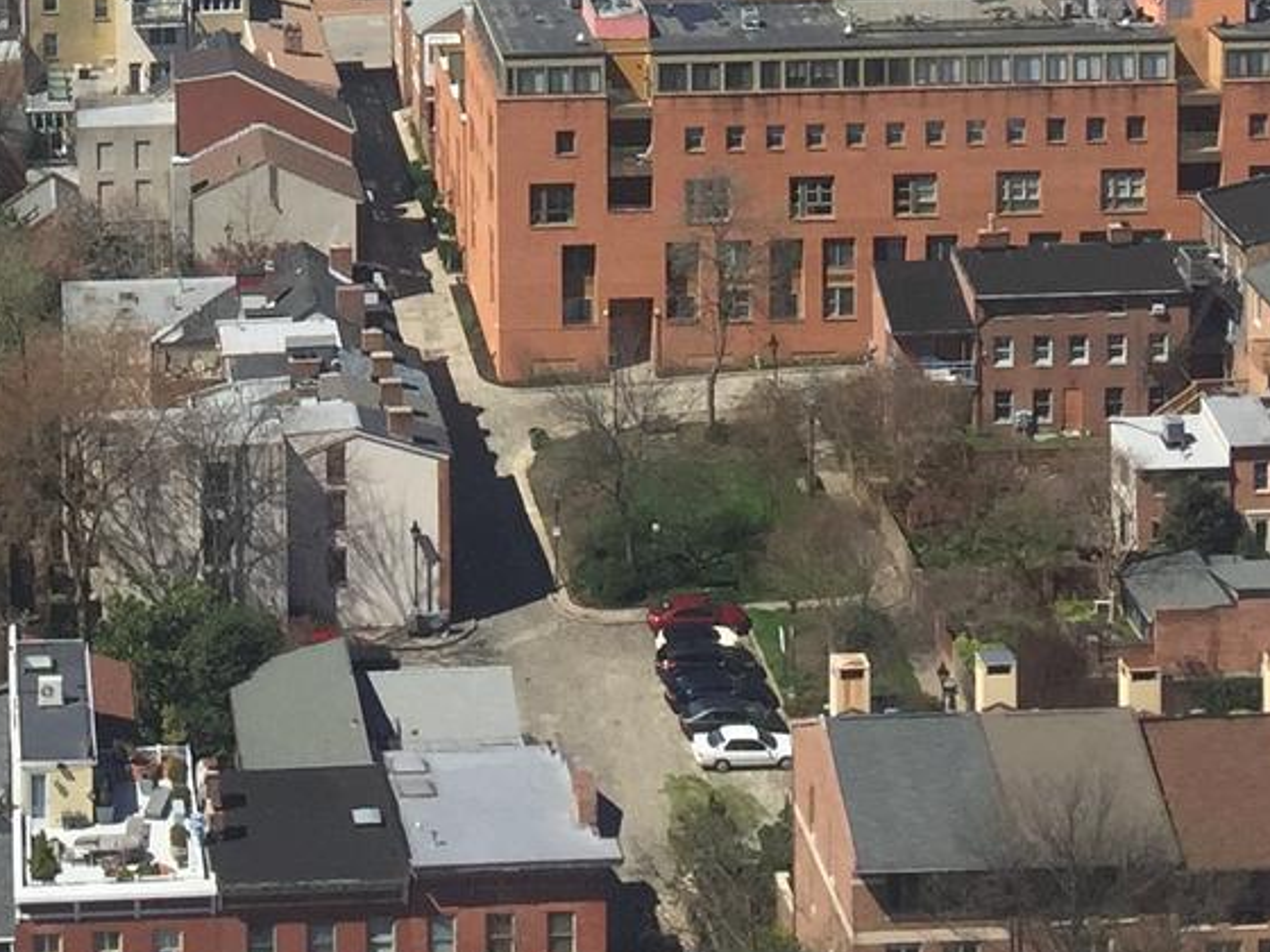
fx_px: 3889
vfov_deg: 12.7
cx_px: 204
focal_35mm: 106
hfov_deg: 18.3
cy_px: -755
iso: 32
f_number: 2.2
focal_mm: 4.15
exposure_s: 1/1068
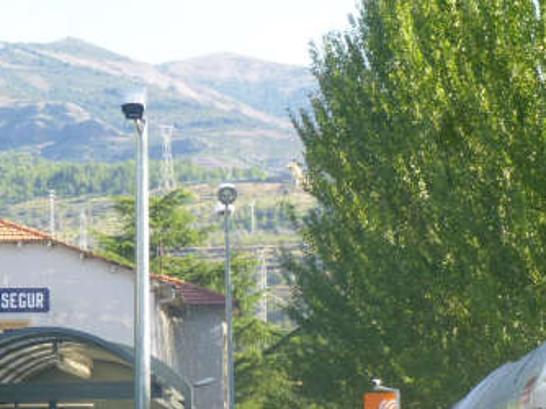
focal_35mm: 198
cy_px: 442
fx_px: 3121
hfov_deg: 10.0
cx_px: 355
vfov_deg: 7.4
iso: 100
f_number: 5
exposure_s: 1/100
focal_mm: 15.3
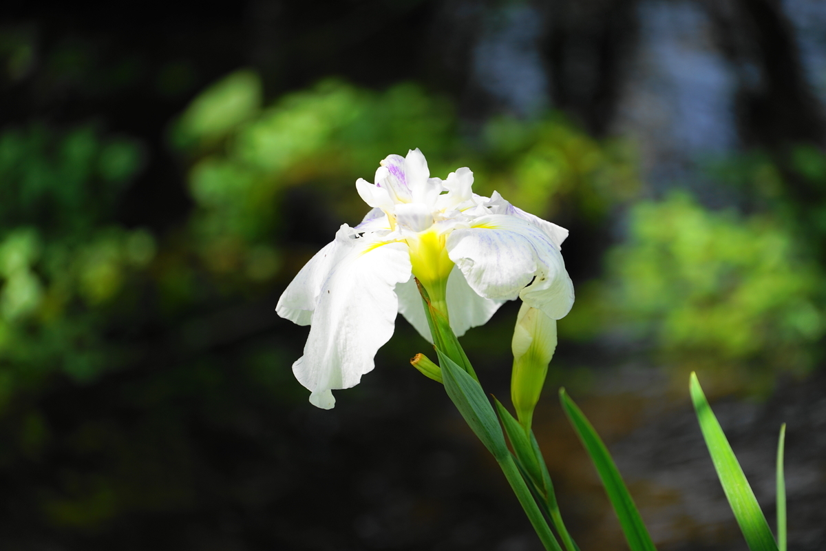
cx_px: 413
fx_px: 6883
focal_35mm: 300
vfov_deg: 4.6
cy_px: 276
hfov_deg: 6.9
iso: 100
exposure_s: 1/320
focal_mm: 300
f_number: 5.6
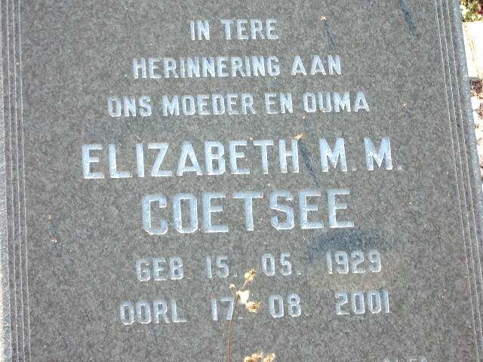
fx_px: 1465
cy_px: 181
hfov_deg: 18.7
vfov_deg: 14.1
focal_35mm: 105
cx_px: 242
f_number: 4.8
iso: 100
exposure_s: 1/60
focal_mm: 17.4
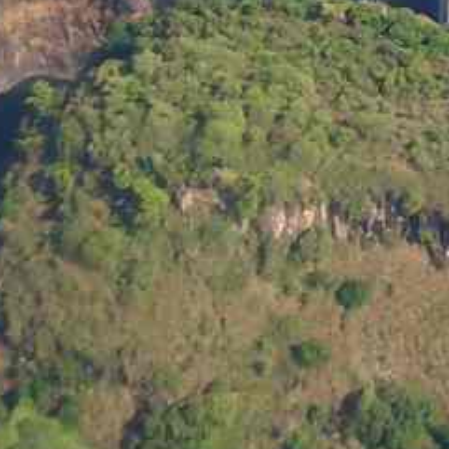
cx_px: 540
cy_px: 67
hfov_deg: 8.4
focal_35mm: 205
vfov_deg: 8.5
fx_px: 3008
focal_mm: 5.8
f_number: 4.3
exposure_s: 1/200
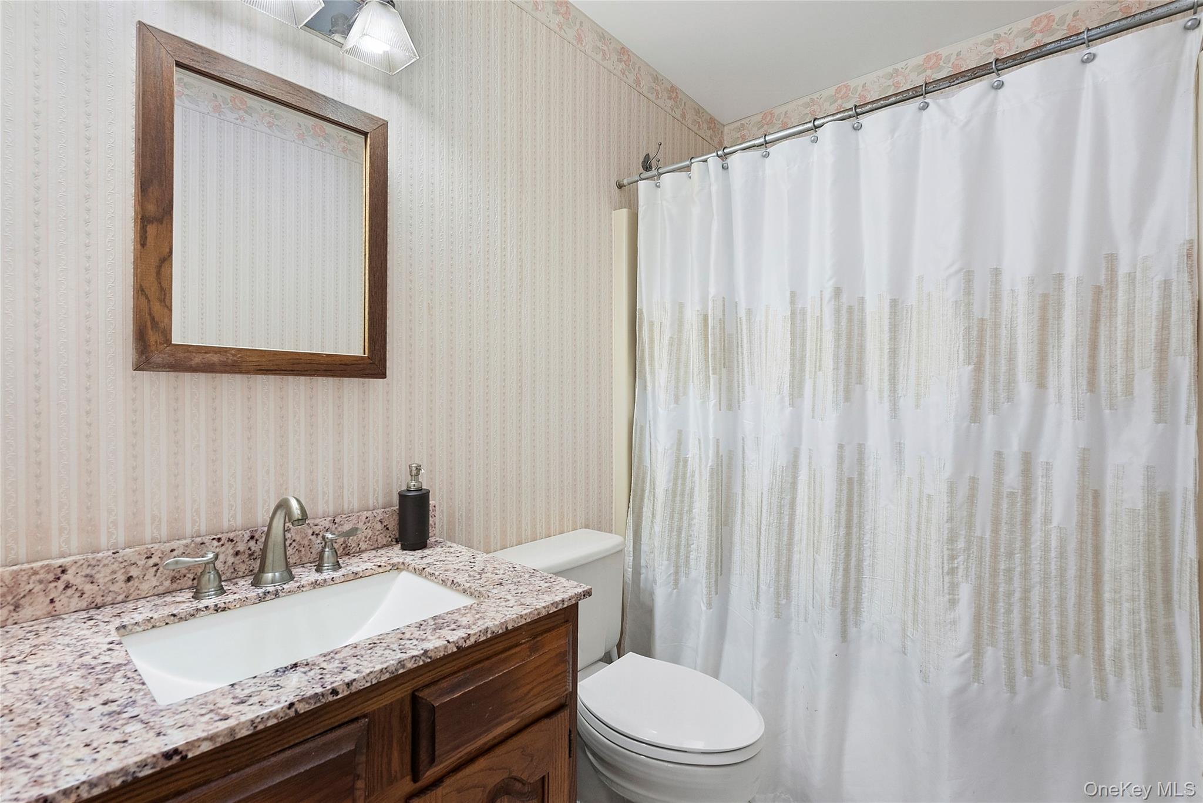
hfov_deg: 96.7
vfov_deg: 73.8
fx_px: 535
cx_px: 602
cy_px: 402
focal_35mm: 16
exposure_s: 1/20
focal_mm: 16
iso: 800
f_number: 10
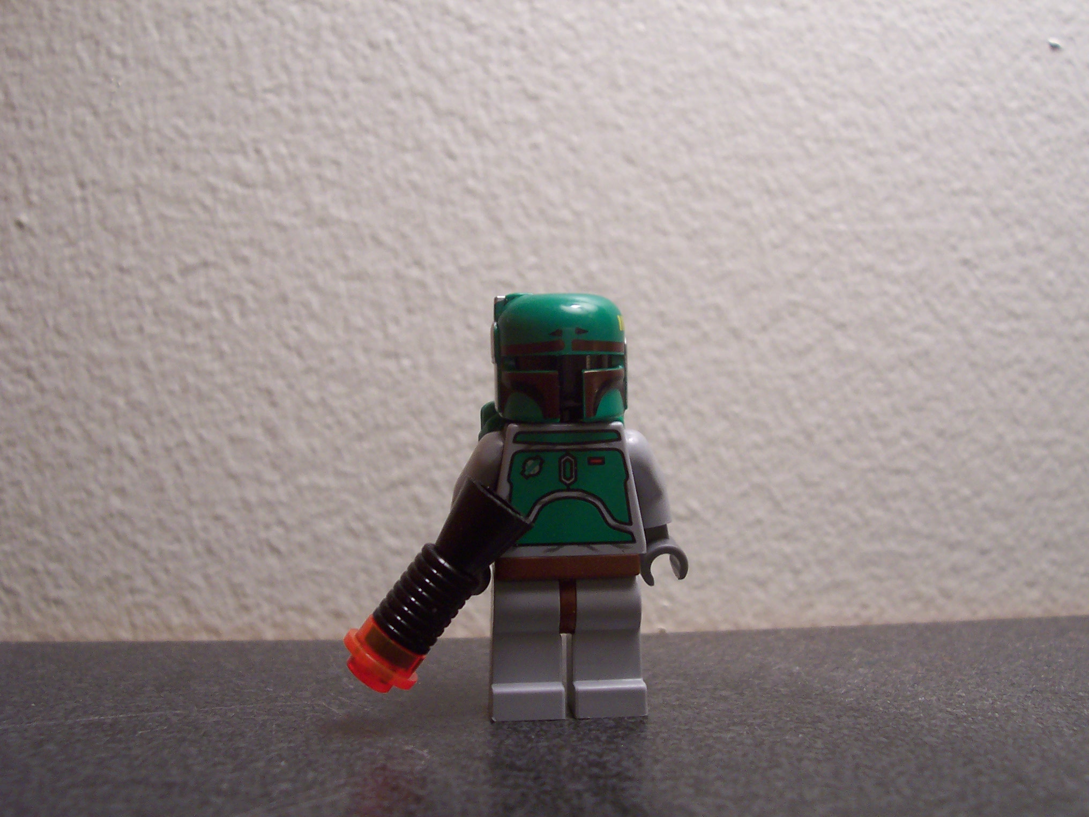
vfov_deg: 38.7
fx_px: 1164
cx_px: 544
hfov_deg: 50.1
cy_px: 408
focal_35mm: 37
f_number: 2.8
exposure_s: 1/30
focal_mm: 5.6
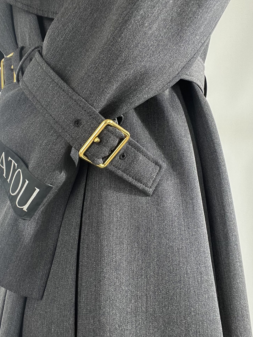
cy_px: 168
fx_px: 390
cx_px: 95
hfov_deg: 35.8
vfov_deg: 46.8
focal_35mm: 40
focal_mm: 2.71
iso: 100
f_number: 2.2
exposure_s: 1/50
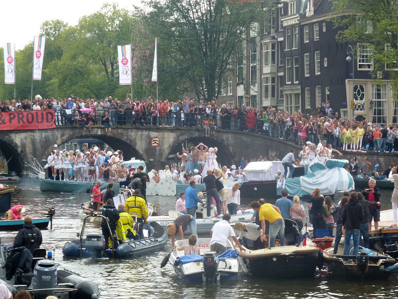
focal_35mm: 119
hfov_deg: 16.6
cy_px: 150
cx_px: 199
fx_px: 1368
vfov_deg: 12.5
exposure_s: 1/160
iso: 160
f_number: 4.4
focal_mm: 19.5
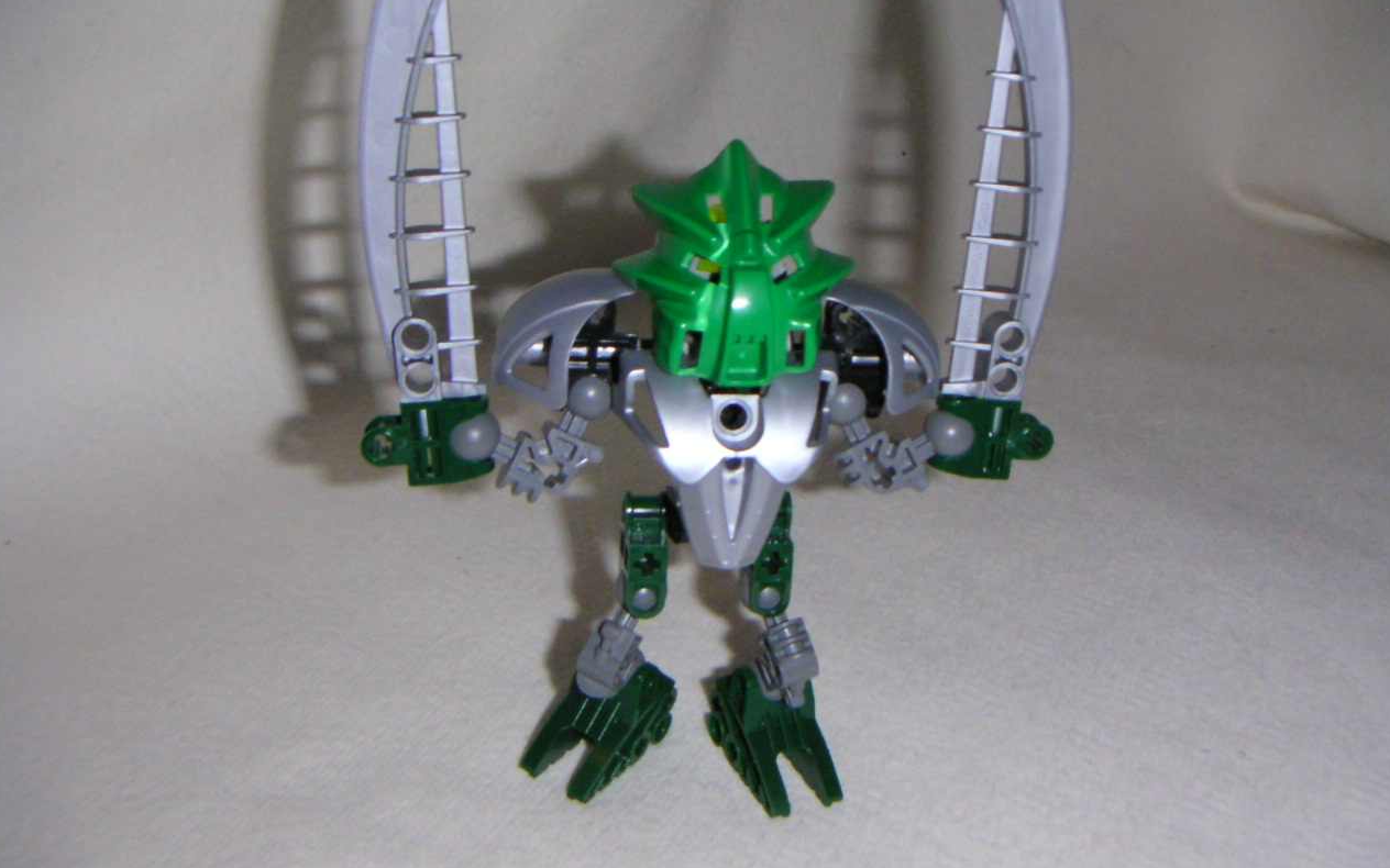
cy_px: 448
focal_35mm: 44
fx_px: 1667
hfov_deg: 45.3
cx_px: 692
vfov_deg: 29.2
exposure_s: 1/45
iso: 200
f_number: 6.7
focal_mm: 5.4
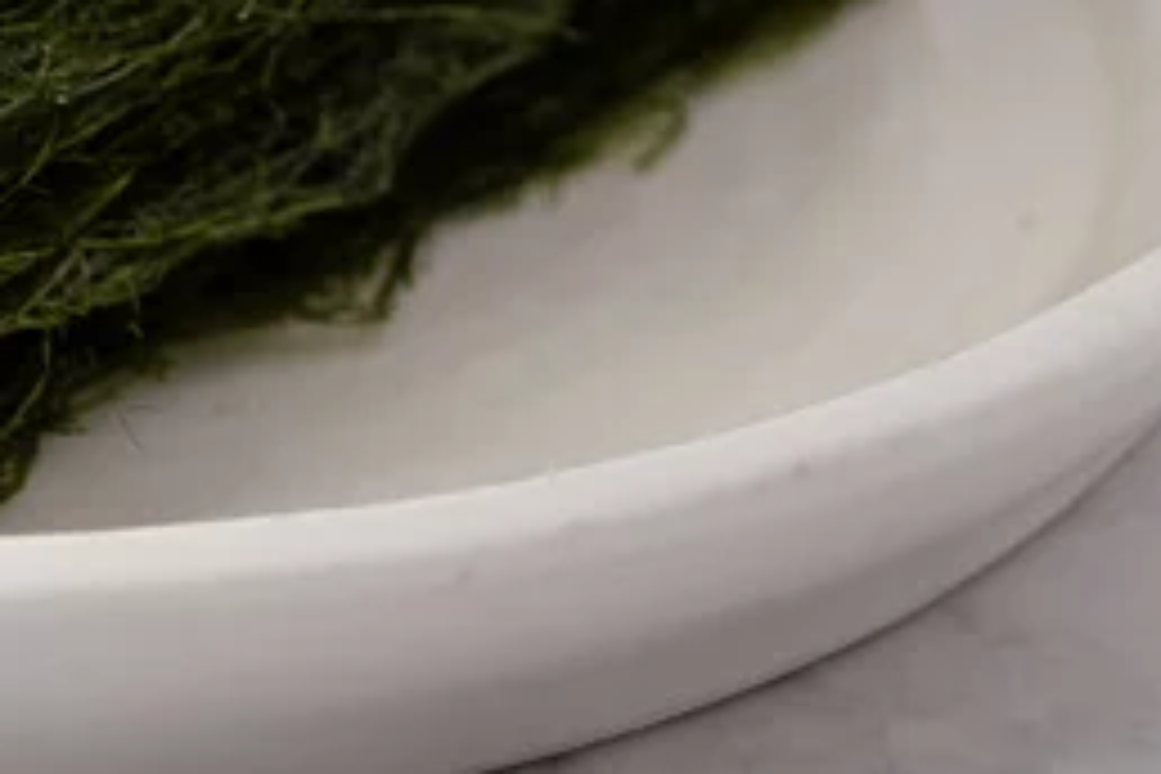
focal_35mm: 349
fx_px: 11254
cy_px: -824
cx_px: -918
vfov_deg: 3.9
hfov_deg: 5.8
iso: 200
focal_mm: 50
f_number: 4.5
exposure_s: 1/125
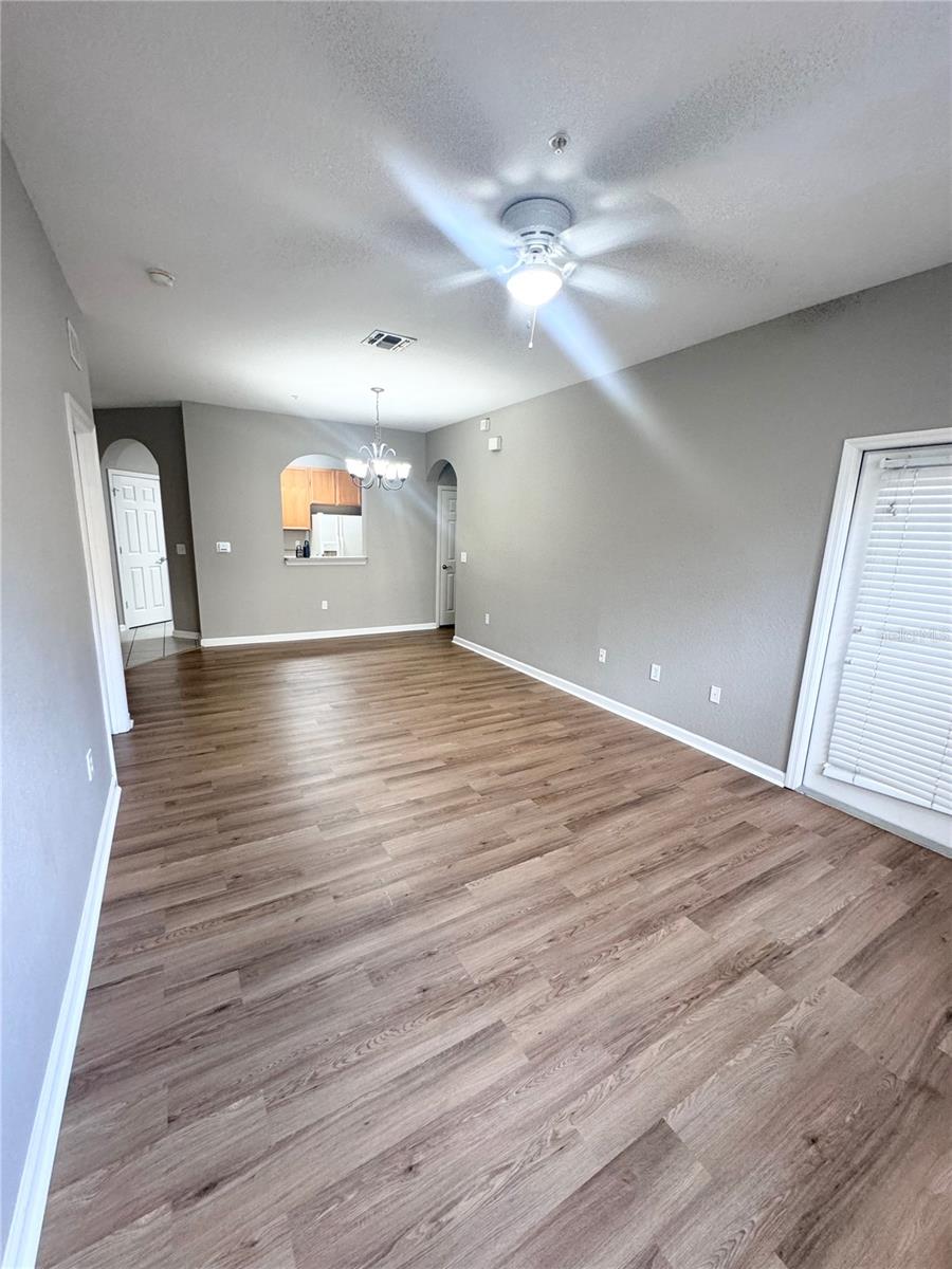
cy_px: 634
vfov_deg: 102.1
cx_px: 476
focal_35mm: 14
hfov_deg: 85.7
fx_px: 513
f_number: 2.2
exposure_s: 1/60
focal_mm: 2.22
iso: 200
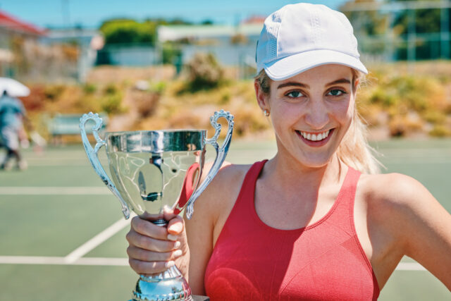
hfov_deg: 39.6
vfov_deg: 27.0
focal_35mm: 50
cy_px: 150
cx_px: 226
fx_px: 626
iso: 64
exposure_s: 1/1600
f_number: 3.5
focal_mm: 50
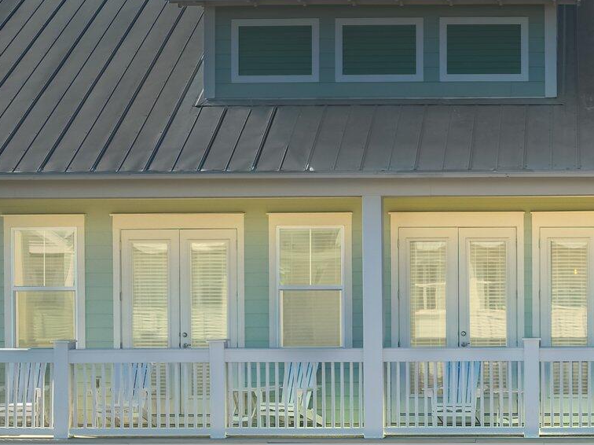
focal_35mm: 65
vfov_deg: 22.5
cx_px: 561
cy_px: 298
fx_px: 1115
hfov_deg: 28.4
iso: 160
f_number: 2.8
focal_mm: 12.29
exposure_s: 1/800
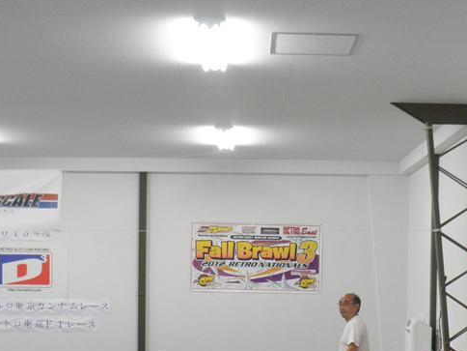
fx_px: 971
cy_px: 341
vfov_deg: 19.9
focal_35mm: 72
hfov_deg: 27.0
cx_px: 289
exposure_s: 1/20
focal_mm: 6.1
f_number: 3.5
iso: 200
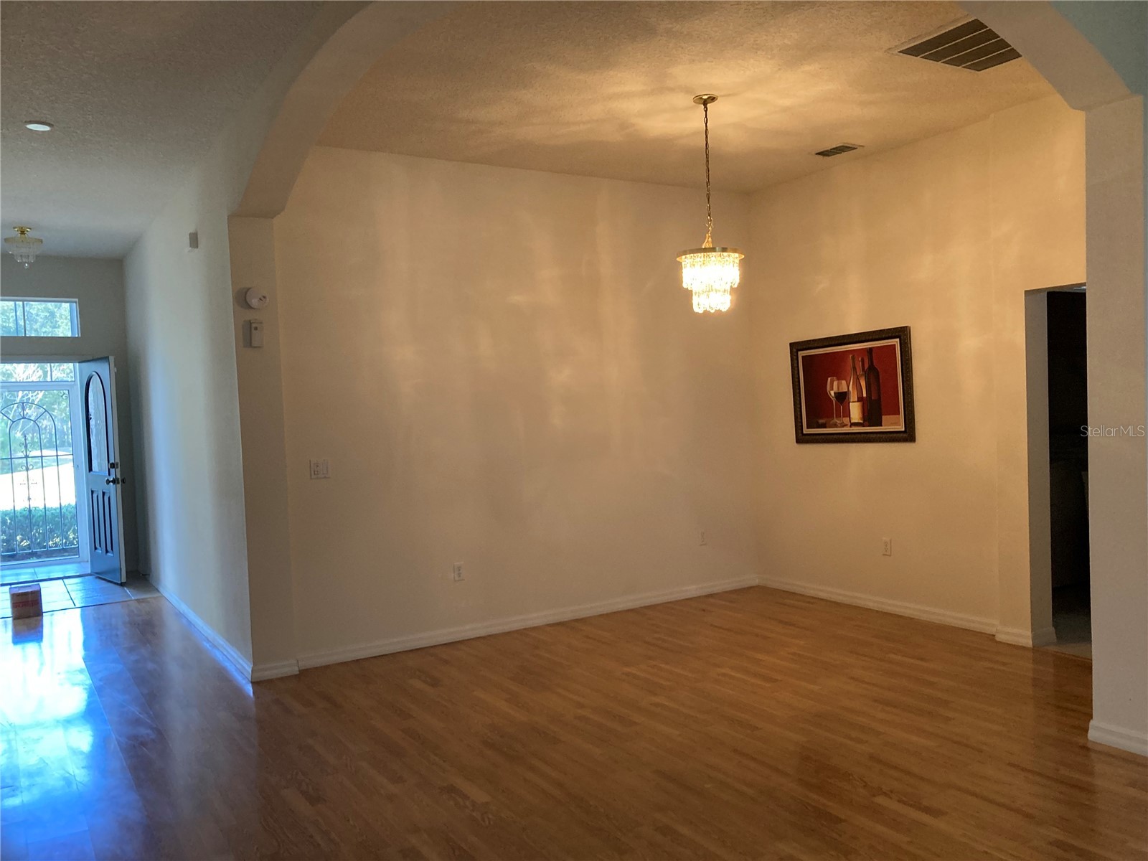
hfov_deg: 63.4
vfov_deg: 49.7
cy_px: 430
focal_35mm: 28
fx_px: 929
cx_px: 574
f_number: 1.8
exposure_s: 1/60
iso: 250
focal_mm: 3.99
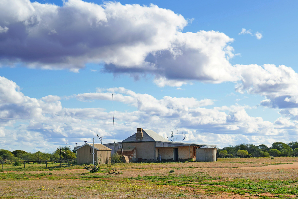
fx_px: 654
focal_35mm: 79
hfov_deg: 25.4
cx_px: 222
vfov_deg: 16.9
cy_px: 201
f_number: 5
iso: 100
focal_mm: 38
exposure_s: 1/800
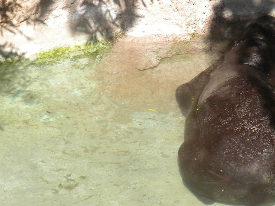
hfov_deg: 10.7
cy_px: 67
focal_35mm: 183
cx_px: 257
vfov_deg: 8.1
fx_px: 1453
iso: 109
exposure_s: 1/400
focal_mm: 12.7
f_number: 5
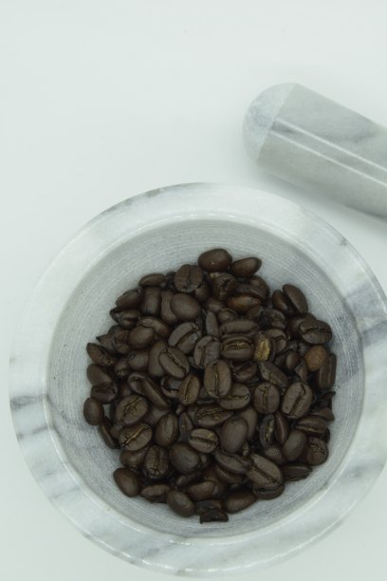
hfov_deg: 13.0
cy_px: 290
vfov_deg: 19.5
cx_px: 194
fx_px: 1693
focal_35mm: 105
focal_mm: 70
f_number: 9
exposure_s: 1/250
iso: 400
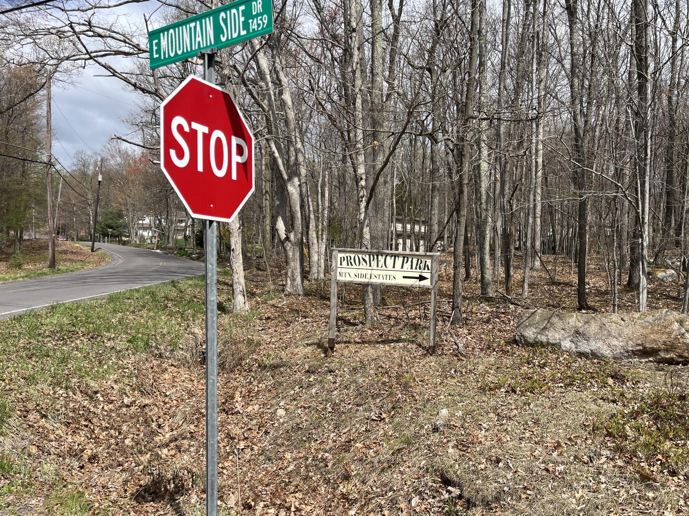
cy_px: 274
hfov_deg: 61.6
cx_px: 360
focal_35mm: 29
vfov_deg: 48.2
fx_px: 577
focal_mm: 5.1
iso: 50
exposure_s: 1/3413
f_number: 1.6
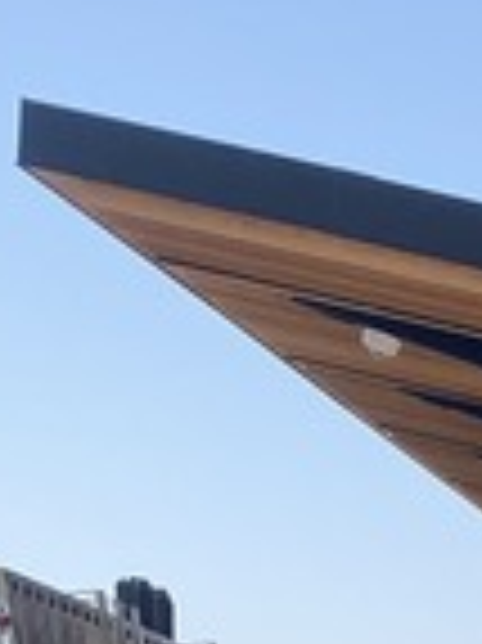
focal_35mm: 160
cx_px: 1131
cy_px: 1795
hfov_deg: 8.5
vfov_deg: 10.0
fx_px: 2975
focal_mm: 4.25
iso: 32
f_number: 1.8
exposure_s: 1/1898
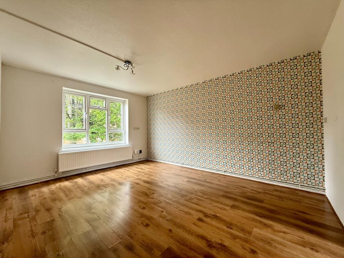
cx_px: 172
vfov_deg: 85.7
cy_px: 129
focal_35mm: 14
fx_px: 139
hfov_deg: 102.1
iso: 125
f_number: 2.2
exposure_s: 1/99
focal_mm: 2.22
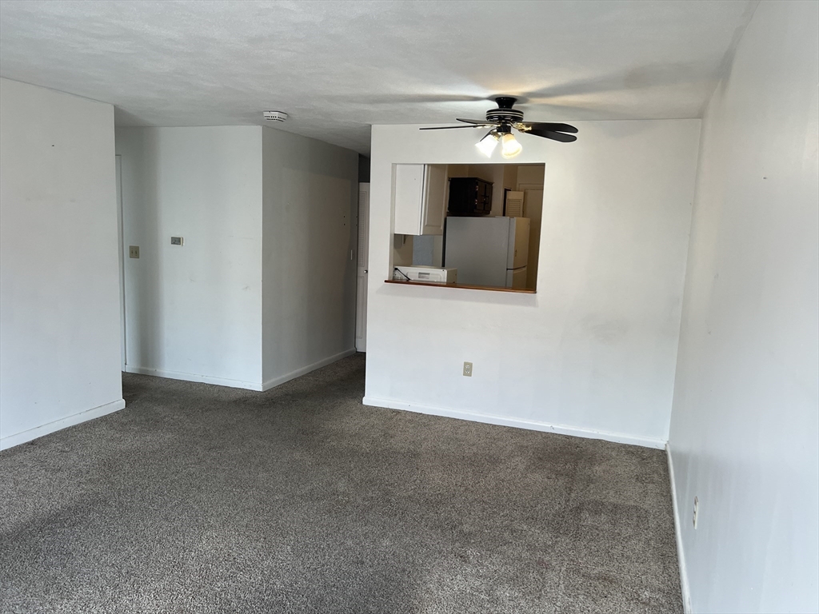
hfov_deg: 67.3
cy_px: 307
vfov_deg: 53.1
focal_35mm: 26
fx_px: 615
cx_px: 410
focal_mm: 5.7
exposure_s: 1/120
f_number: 1.5
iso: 100
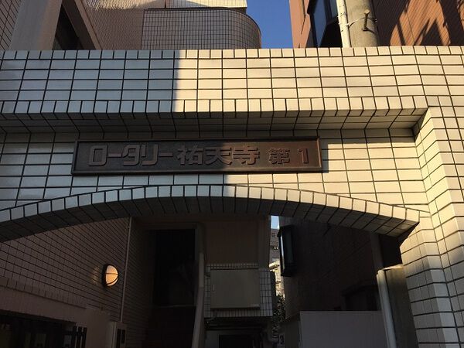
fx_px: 389
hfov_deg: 61.7
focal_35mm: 29
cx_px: 232
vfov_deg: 48.2
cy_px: 174
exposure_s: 1/1319
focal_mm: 4.15
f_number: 2.2
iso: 32
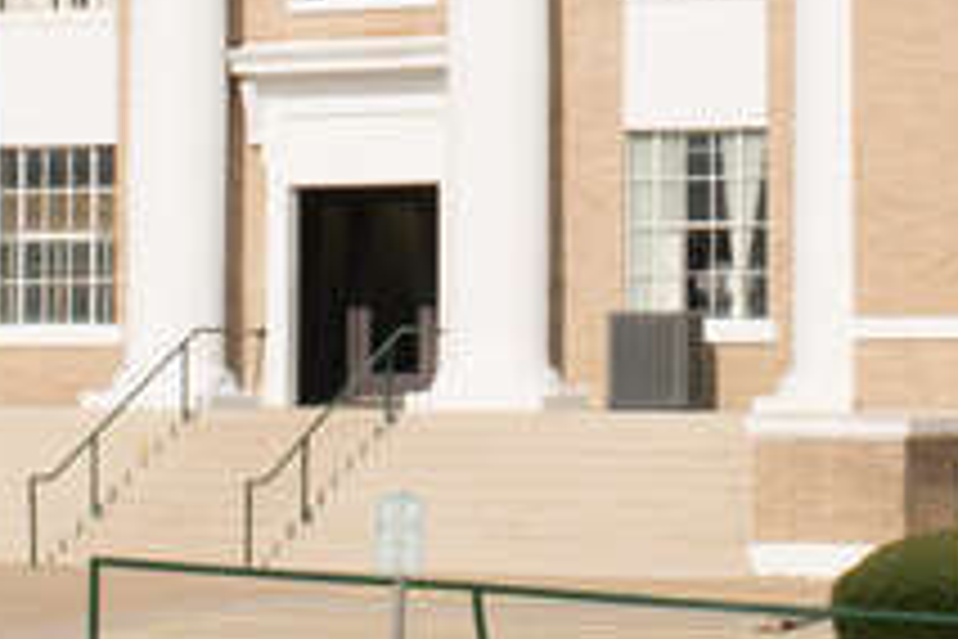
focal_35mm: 124
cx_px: 508
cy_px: -205
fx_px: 3300
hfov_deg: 16.5
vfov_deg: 10.8
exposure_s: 1/640
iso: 200
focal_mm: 22
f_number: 11
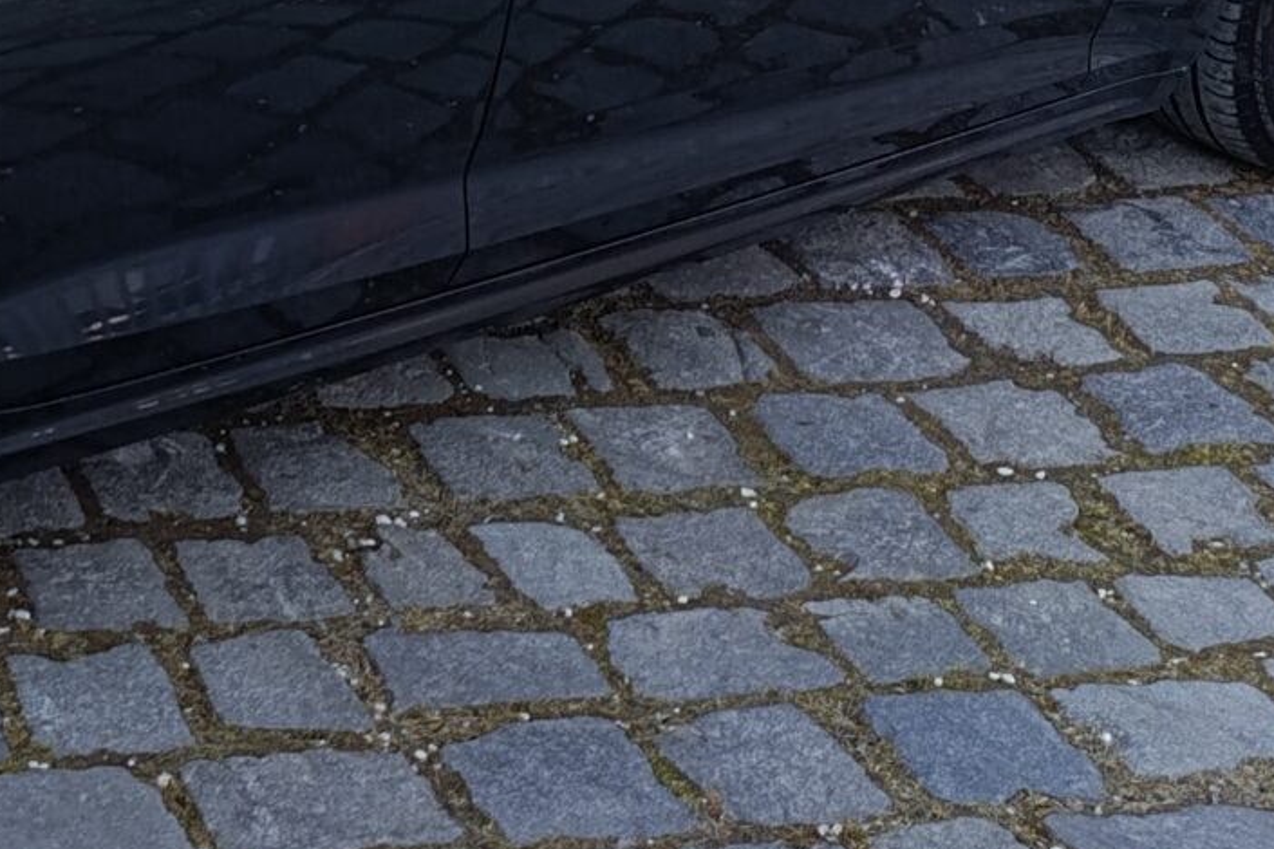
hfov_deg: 21.7
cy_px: -70
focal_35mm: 87
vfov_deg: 15.3
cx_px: -244
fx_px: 3079
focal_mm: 6.14
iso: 50
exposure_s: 1/141
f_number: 1.6
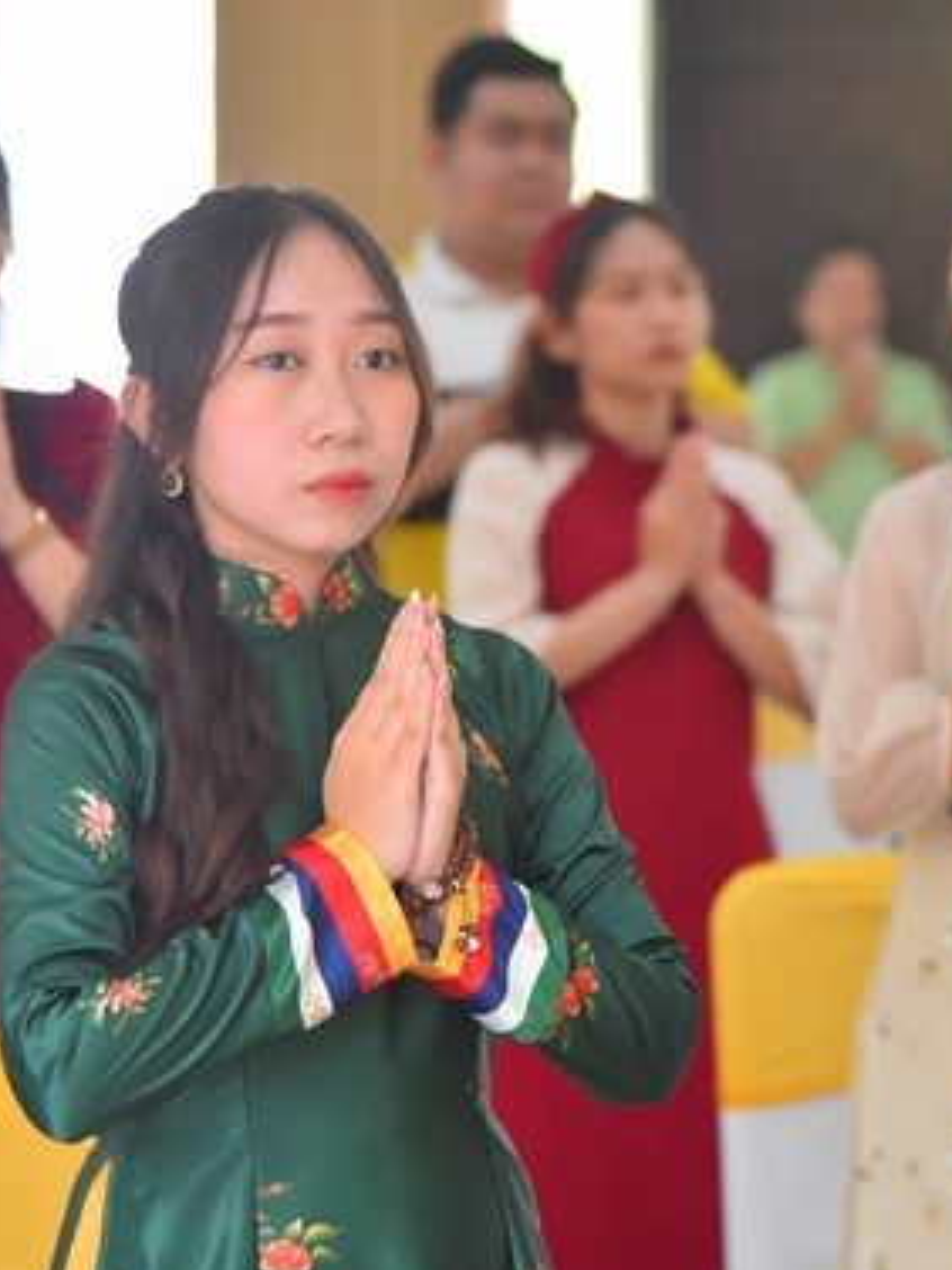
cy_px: 632
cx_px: 435
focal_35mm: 183
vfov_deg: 10.8
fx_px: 6710
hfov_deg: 8.1
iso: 1250
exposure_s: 1/160
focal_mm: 110
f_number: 4.5
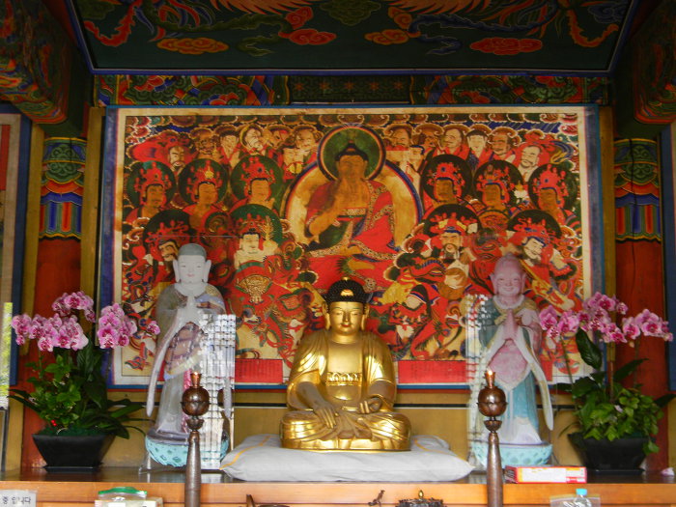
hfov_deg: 40.4
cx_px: 338
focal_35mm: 47
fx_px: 918
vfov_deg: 30.9
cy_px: 254
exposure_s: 1/7.9
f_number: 3.9
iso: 107
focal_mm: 8.6
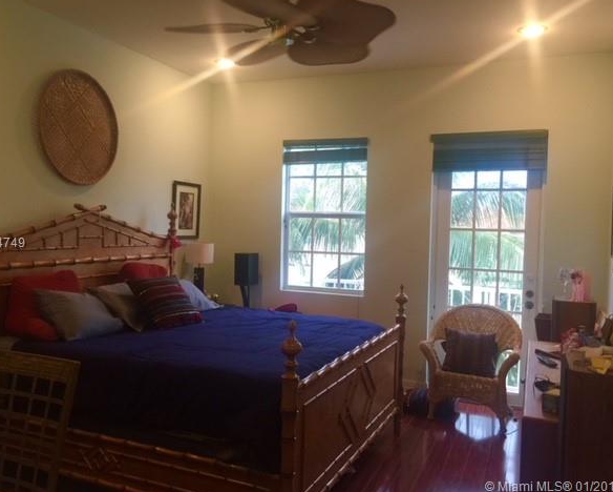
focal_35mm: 31
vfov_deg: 47.2
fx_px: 563
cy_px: 244
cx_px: 292
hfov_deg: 57.1
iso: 50
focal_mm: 4.15
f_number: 2.2
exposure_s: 1/30
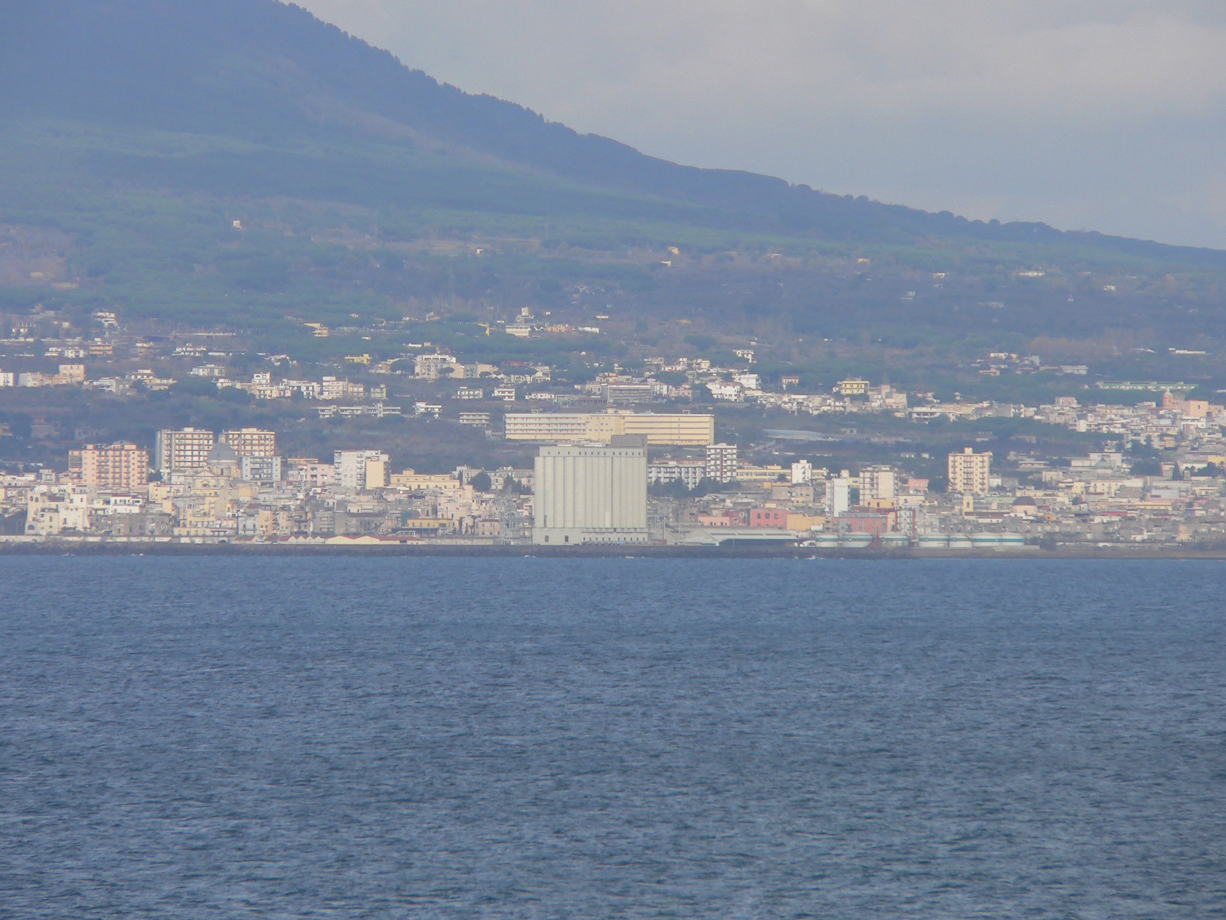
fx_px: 15300
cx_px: 613
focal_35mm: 432
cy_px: 460
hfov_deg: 4.6
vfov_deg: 3.4
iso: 80
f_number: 4.6
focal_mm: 72
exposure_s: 1/500
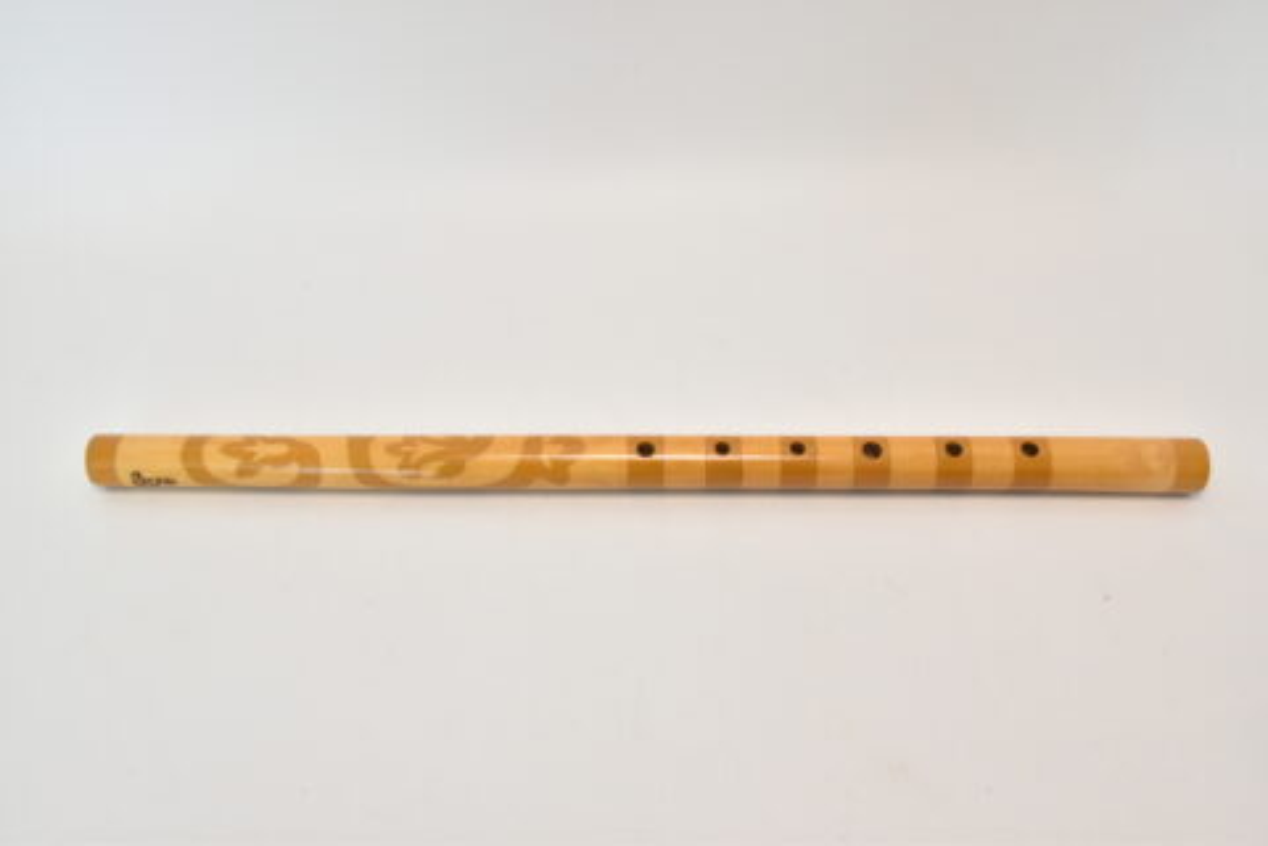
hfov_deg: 53.1
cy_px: 423
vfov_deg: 36.9
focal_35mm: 36
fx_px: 1268
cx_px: 634
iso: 1400
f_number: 11
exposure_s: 1/40
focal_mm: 24
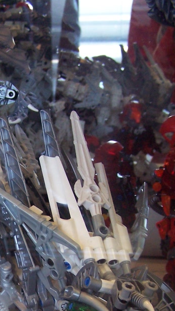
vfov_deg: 25.9
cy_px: 265
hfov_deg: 14.9
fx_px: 660
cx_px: 2
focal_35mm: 80
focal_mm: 6.3
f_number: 2.8
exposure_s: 1/30
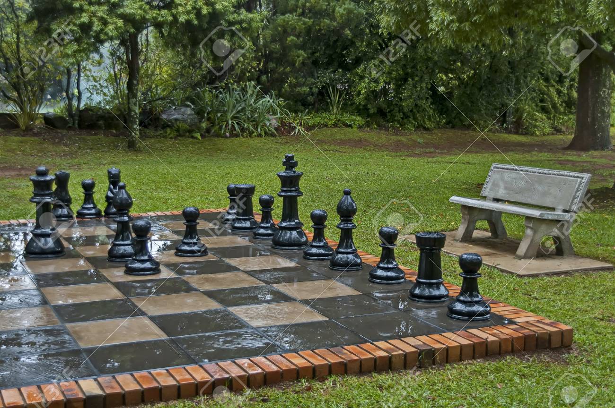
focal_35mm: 48
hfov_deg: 41.2
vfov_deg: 28.0
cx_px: 308
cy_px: 204
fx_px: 819
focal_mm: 32
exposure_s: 1/50
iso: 200
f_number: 4.5
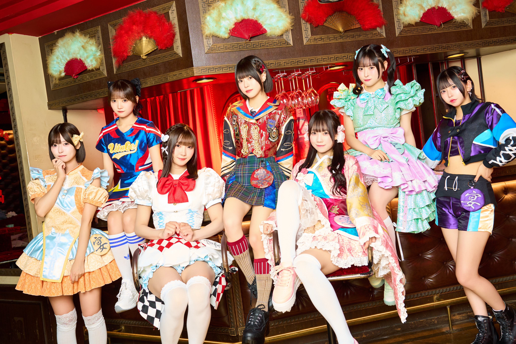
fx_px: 530
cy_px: 172
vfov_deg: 35.9
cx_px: 258
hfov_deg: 51.9
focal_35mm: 37
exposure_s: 1/50
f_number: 6.3
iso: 2500
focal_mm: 37
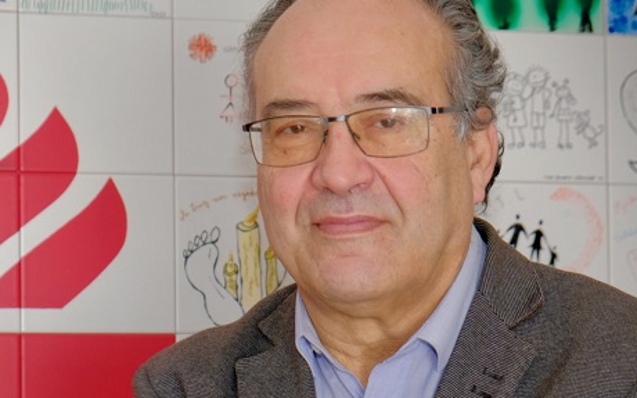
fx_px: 2395
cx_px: 216
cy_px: 291
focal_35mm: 138
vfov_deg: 9.5
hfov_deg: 15.1
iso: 800
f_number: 4
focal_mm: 55
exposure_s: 1/34
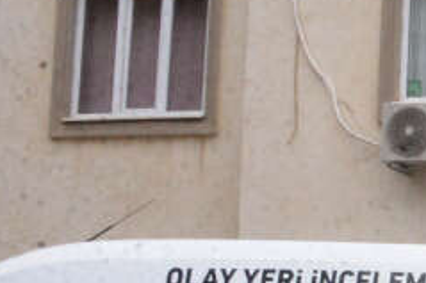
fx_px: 1774
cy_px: 221
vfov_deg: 9.1
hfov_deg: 11.1
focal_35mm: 150
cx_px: 1078
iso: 5000
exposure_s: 1/200
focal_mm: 28
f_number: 22
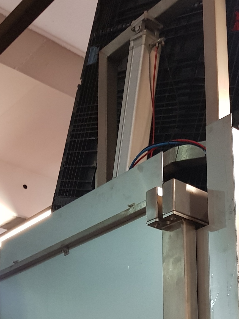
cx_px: 222
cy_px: 314
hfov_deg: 23.3
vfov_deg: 29.7
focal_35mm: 61
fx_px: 562
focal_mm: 4.3
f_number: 1.7
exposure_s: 1/25
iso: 200
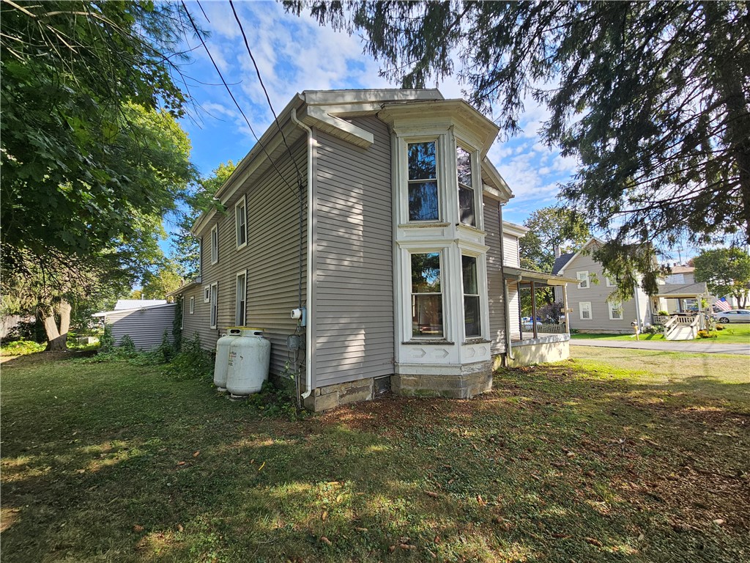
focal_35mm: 13
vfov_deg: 89.9
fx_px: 282
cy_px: 282
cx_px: 375
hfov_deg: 106.2
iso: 50
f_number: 2.2
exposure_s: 1/484
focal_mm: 2.2
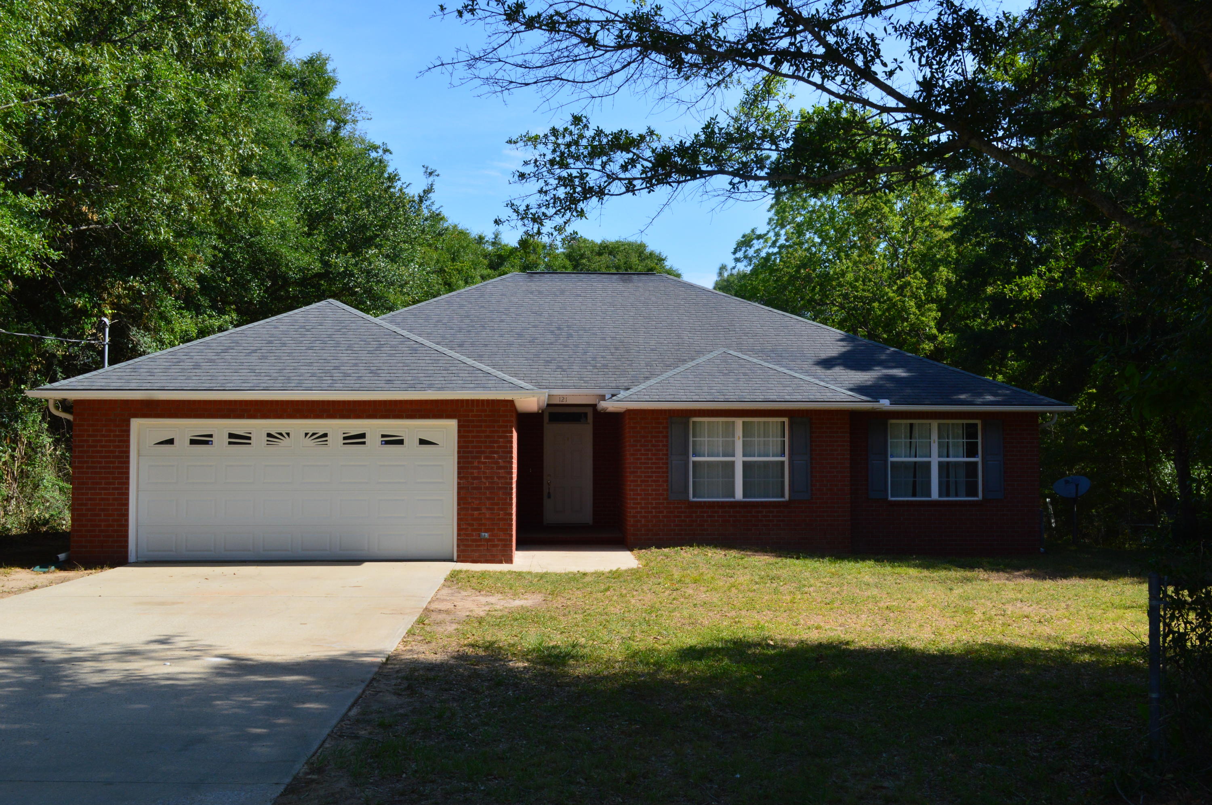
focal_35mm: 36
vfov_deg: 36.8
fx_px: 1211
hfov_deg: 53.2
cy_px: 402
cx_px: 606
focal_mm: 24
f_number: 11
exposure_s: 1/400
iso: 400
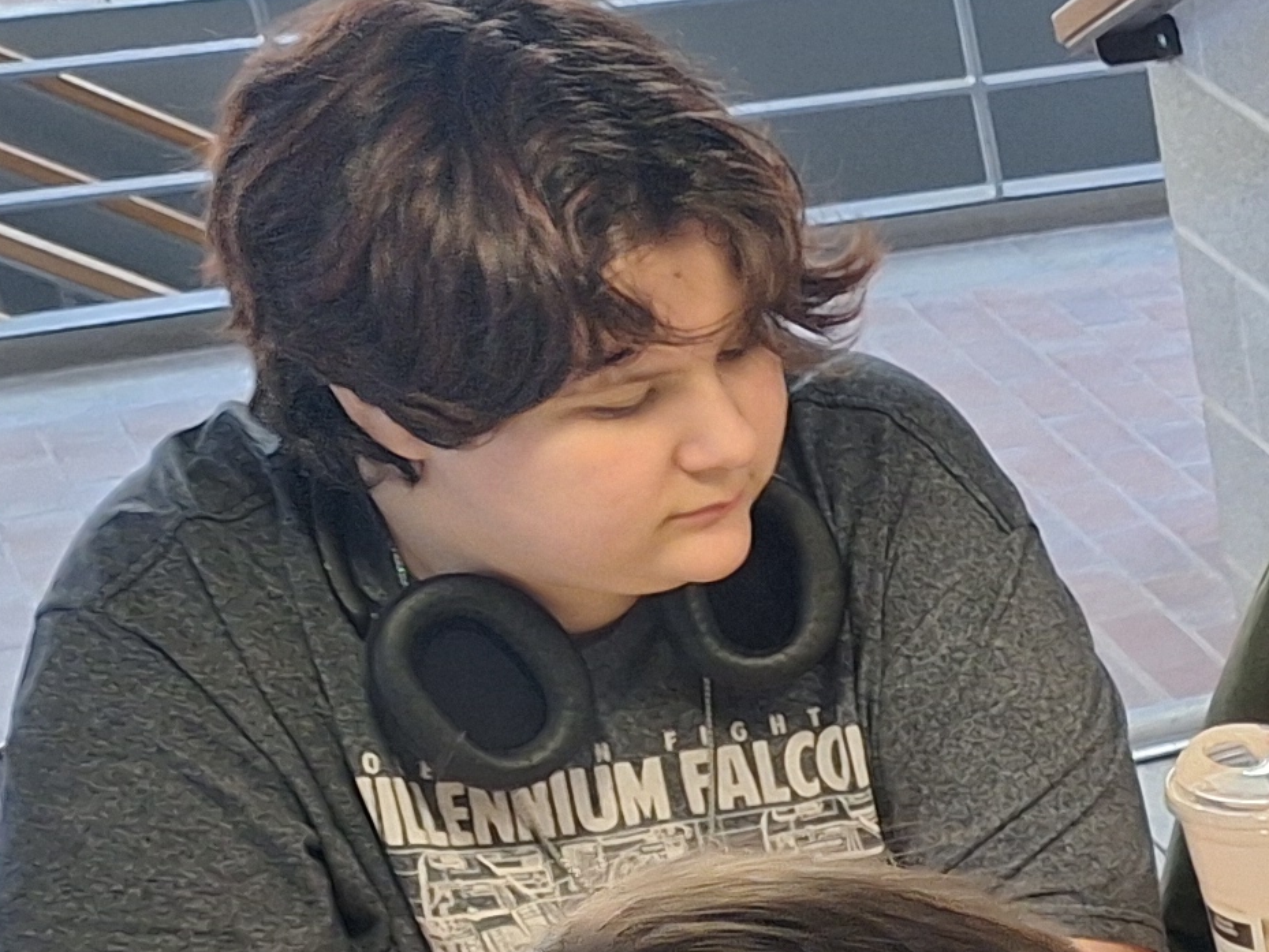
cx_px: 2658
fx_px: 3703
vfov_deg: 14.2
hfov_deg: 15.1
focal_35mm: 101
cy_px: 1161
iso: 200
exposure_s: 1/30
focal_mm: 5.54
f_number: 1.8
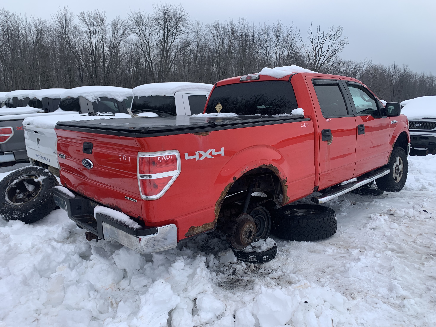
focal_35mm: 26
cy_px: 164
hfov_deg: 67.3
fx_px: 327
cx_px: 218
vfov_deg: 53.1
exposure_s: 1/351
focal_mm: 4.25
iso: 25
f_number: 1.8
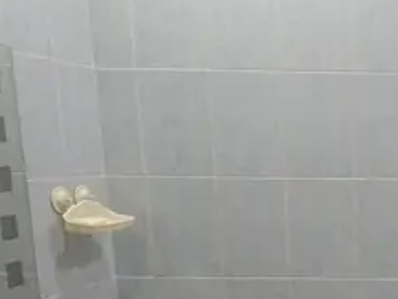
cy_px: 283
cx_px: 514
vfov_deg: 26.0
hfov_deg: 29.0
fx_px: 621
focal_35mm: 54
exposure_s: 1/50
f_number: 2.2
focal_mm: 2.2
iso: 250
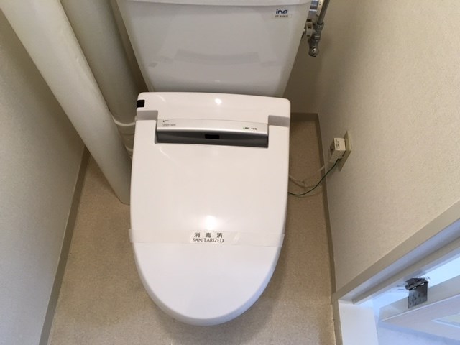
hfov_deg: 61.7
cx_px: 230
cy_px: 172
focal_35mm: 29
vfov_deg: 48.2
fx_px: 385
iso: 64
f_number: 2.2
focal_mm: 4.15
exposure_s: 1/33
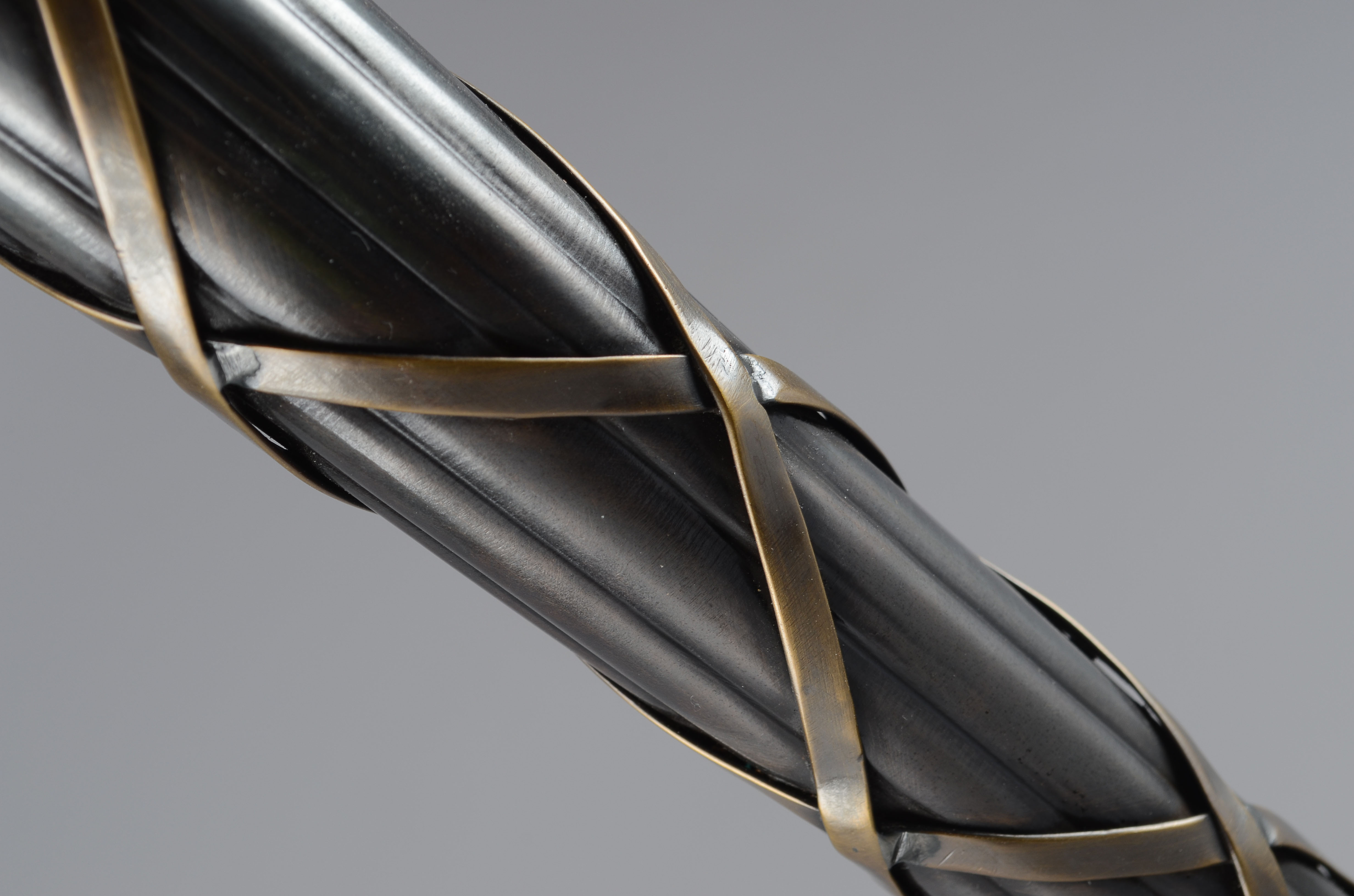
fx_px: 3096
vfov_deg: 16.5
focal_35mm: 82
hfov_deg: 24.7
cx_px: 677
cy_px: 448
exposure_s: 1/80
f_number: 11
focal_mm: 55
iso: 100
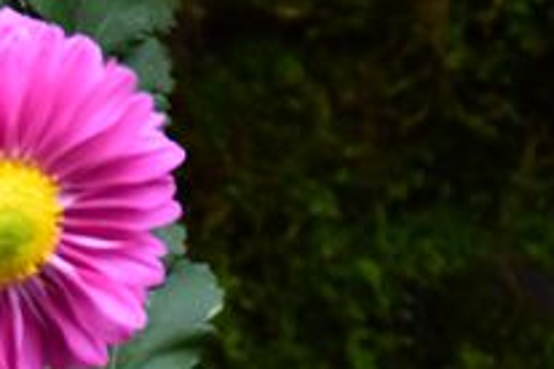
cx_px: -525
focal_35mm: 760
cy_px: 761
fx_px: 11701
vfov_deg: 1.8
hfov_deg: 2.7
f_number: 6.3
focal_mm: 105
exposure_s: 1/160
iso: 640
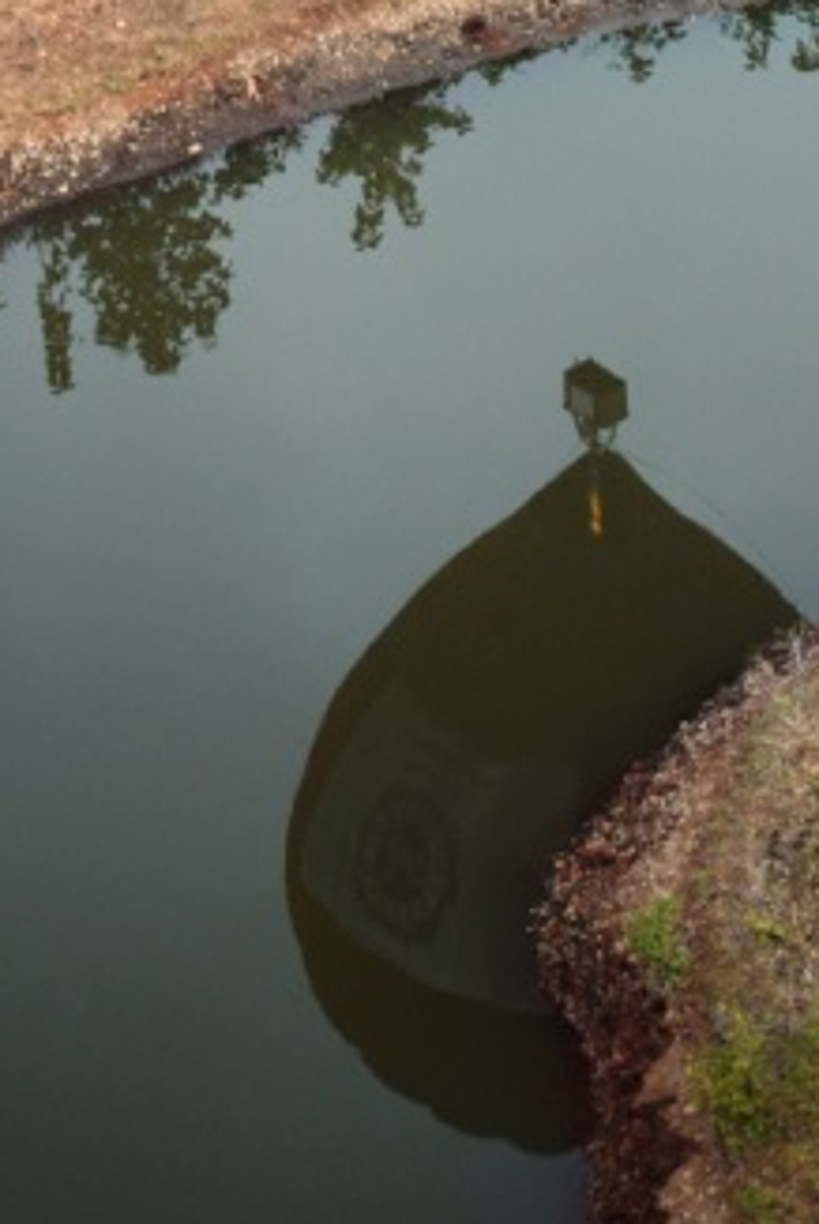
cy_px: -454
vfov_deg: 16.8
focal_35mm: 113
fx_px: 3848
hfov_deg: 12.1
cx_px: 517
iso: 400
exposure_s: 1/100
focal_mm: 24
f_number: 5
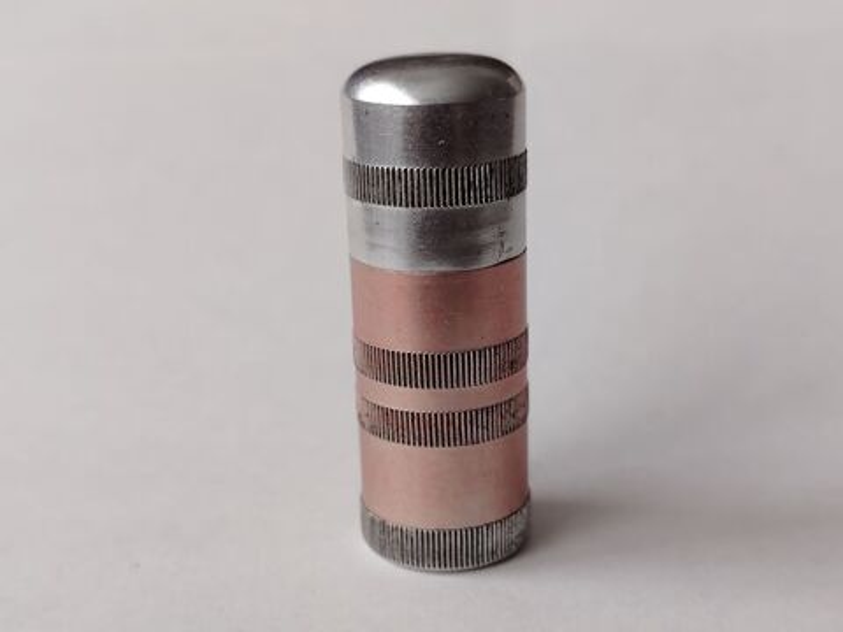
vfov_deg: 29.1
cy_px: 316
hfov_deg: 38.2
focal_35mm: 50
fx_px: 1218
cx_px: 422
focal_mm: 5.25
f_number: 1.75
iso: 431
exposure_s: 1/33.3
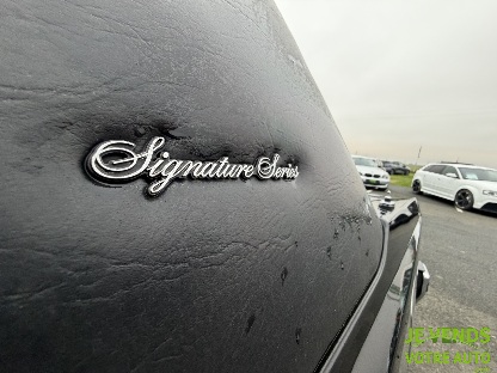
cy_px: 186
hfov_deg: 102.1
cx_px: 248
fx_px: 201
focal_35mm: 14
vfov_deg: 85.7
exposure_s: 1/98
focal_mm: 2.22
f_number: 2.2
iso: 320
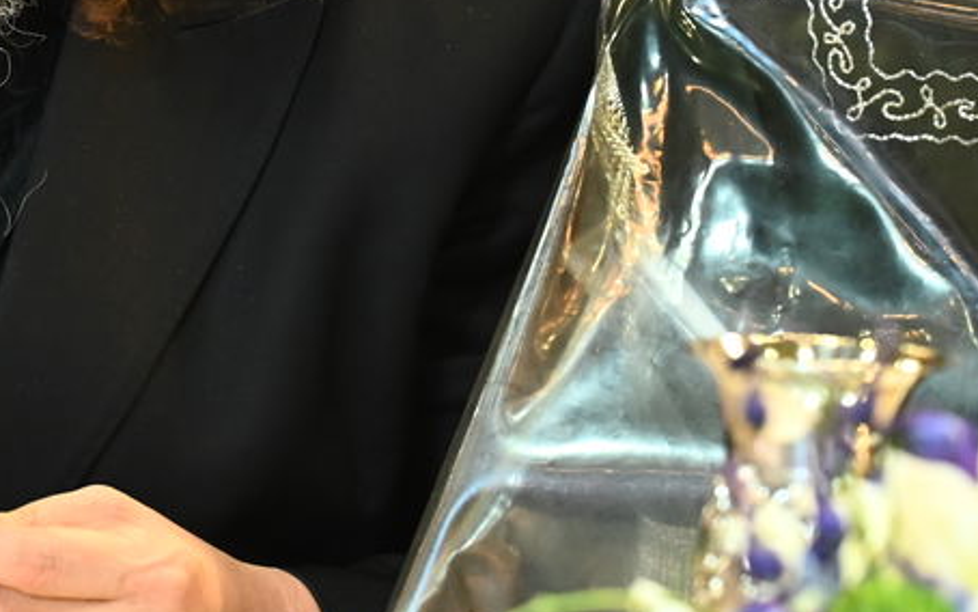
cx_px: -375
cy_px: -148
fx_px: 12557
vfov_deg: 2.8
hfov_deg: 4.4
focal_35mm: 471
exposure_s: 1/125
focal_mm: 150
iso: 2500
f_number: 5.6
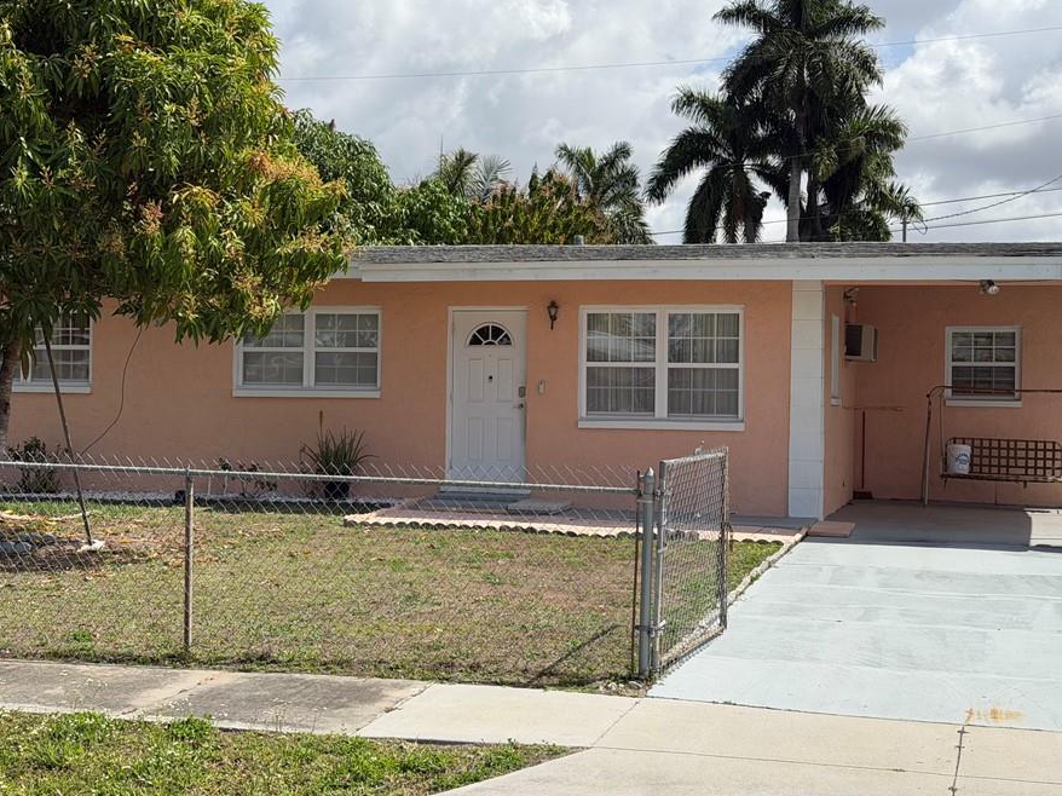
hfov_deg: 34.3
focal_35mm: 56
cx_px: 491
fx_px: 1718
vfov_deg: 26.1
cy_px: 369
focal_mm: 6.76
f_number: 1.78
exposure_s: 1/6024
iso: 64
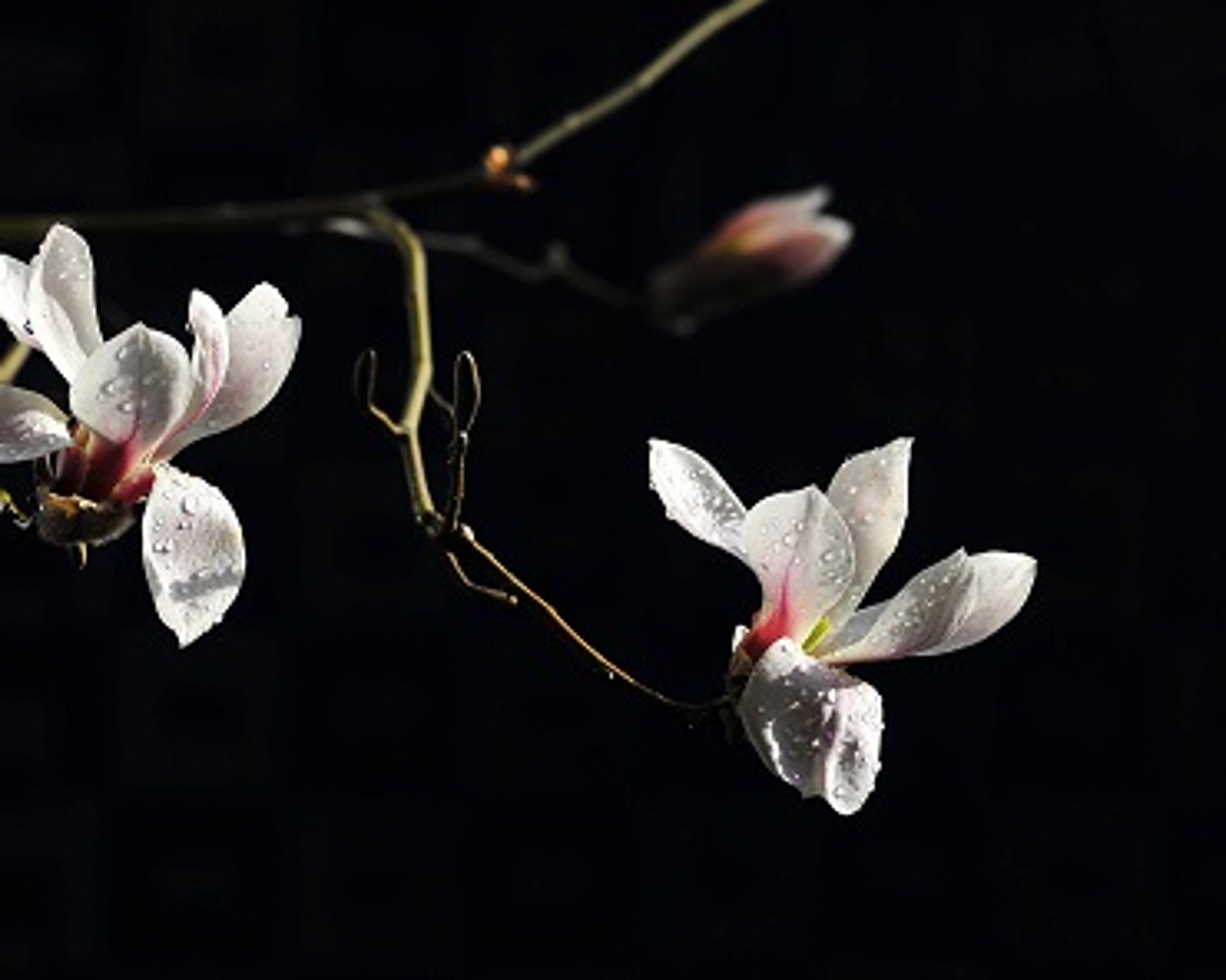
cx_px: 573
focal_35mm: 137
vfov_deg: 11.3
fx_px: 4971
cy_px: 487
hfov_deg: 14.1
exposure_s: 1/1000
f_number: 4.5
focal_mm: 80
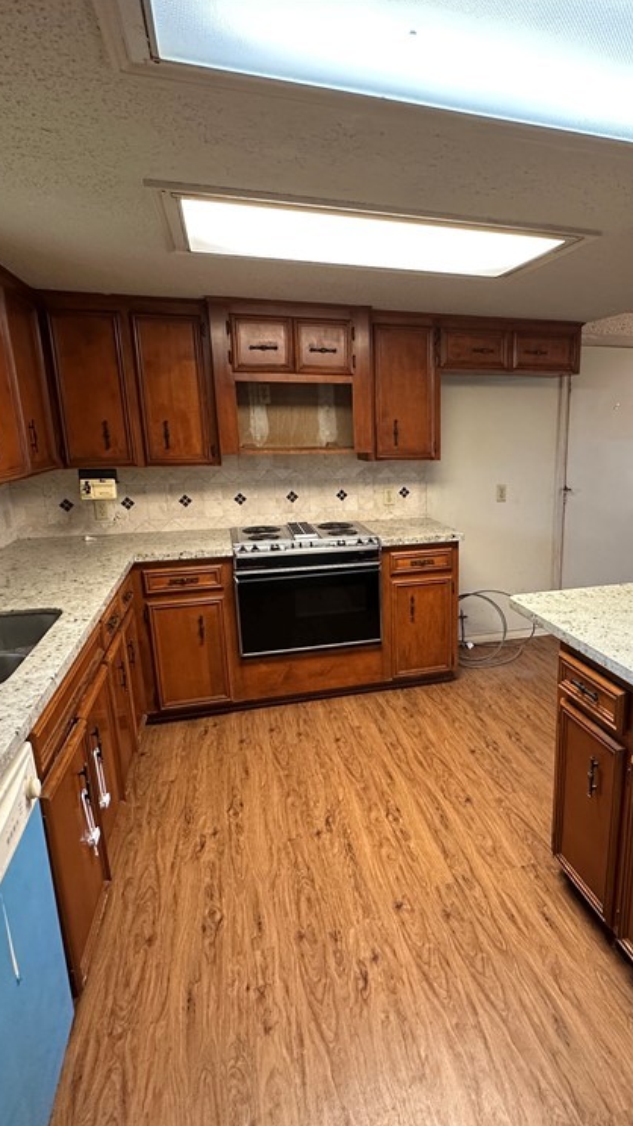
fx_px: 627
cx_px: 441
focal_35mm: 21
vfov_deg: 83.8
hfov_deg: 52.1
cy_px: 575
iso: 250
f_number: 2.2
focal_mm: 2.22
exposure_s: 1/60
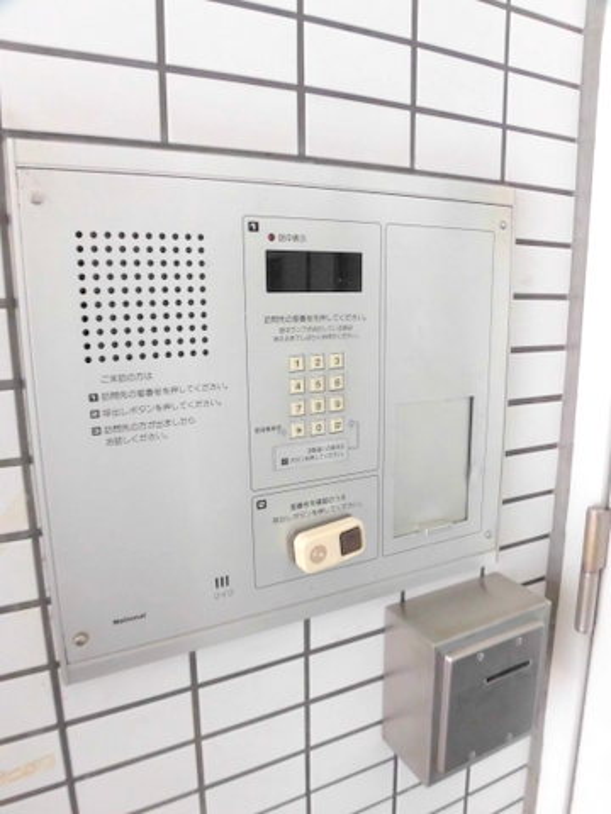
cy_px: 407
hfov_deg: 56.8
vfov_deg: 71.6
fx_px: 565
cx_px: 306
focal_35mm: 24
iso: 250
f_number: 3.1
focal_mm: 4.3
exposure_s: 1/40
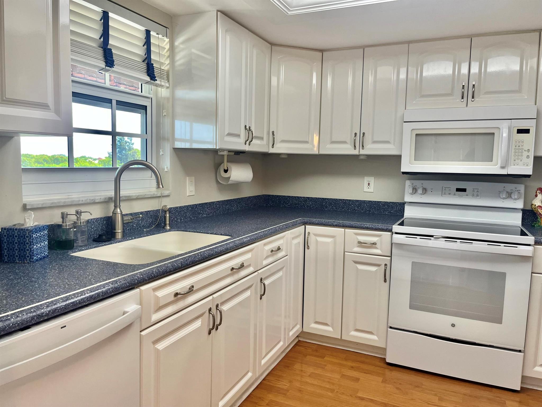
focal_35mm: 26
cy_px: 204
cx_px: 271
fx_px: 407
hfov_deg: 67.3
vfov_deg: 53.1
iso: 125
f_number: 1.6
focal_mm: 5.1
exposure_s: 1/120
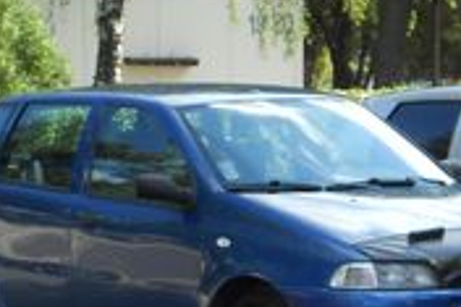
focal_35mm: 255
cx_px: -55
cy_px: 394
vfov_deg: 5.3
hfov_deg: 8.0
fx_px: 3262
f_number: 4.8
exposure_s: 1/160
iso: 80
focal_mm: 9.8
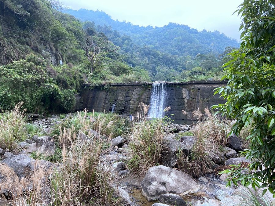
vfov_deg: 53.1
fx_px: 207
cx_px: 138
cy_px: 103
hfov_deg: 67.3
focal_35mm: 26
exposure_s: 1/122
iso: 40
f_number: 1.8
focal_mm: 4.25
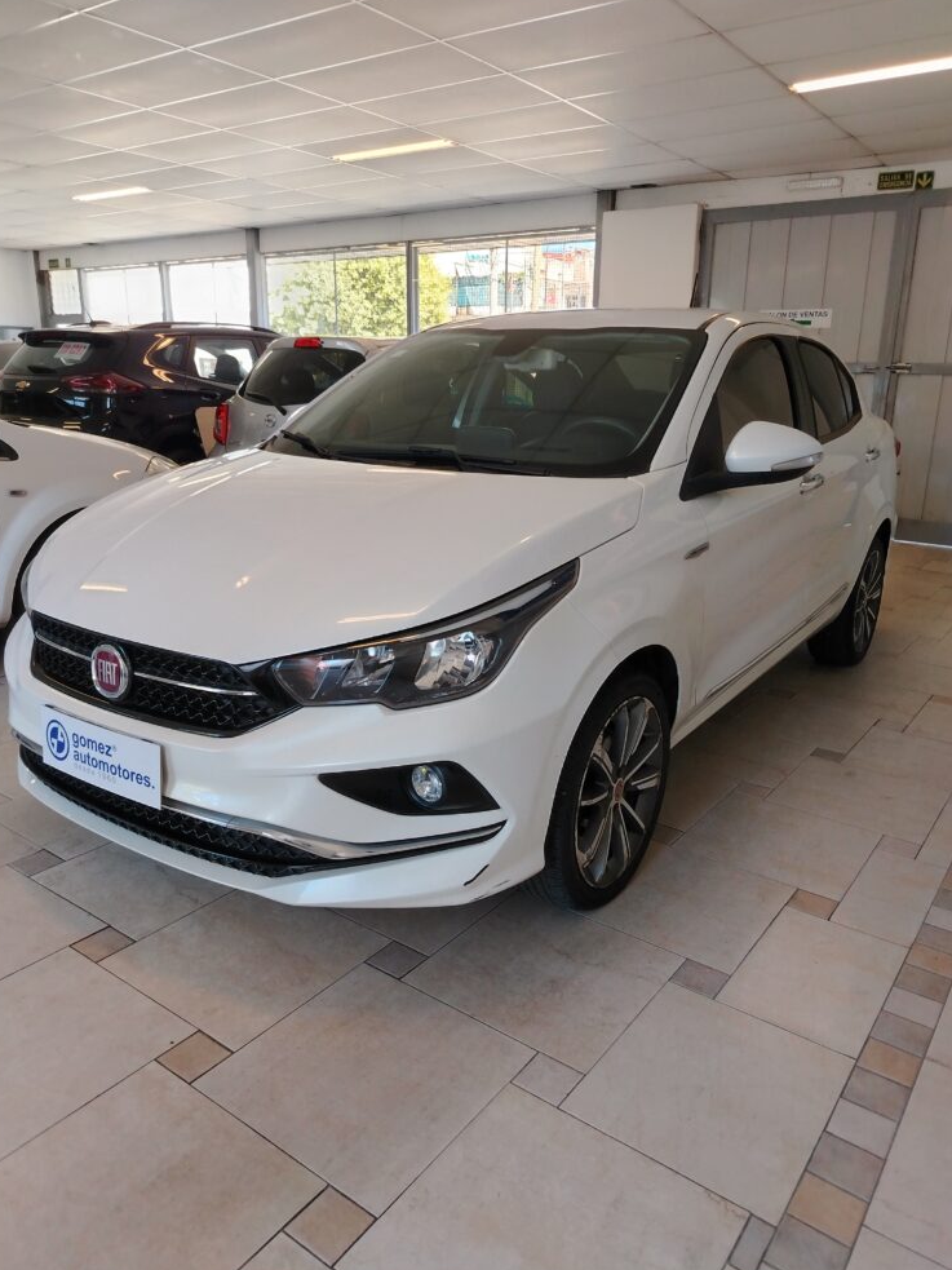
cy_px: 643
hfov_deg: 54.9
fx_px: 917
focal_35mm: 25
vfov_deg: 69.4
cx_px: 479
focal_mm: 5.25
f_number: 1.75
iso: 378
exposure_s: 1/100
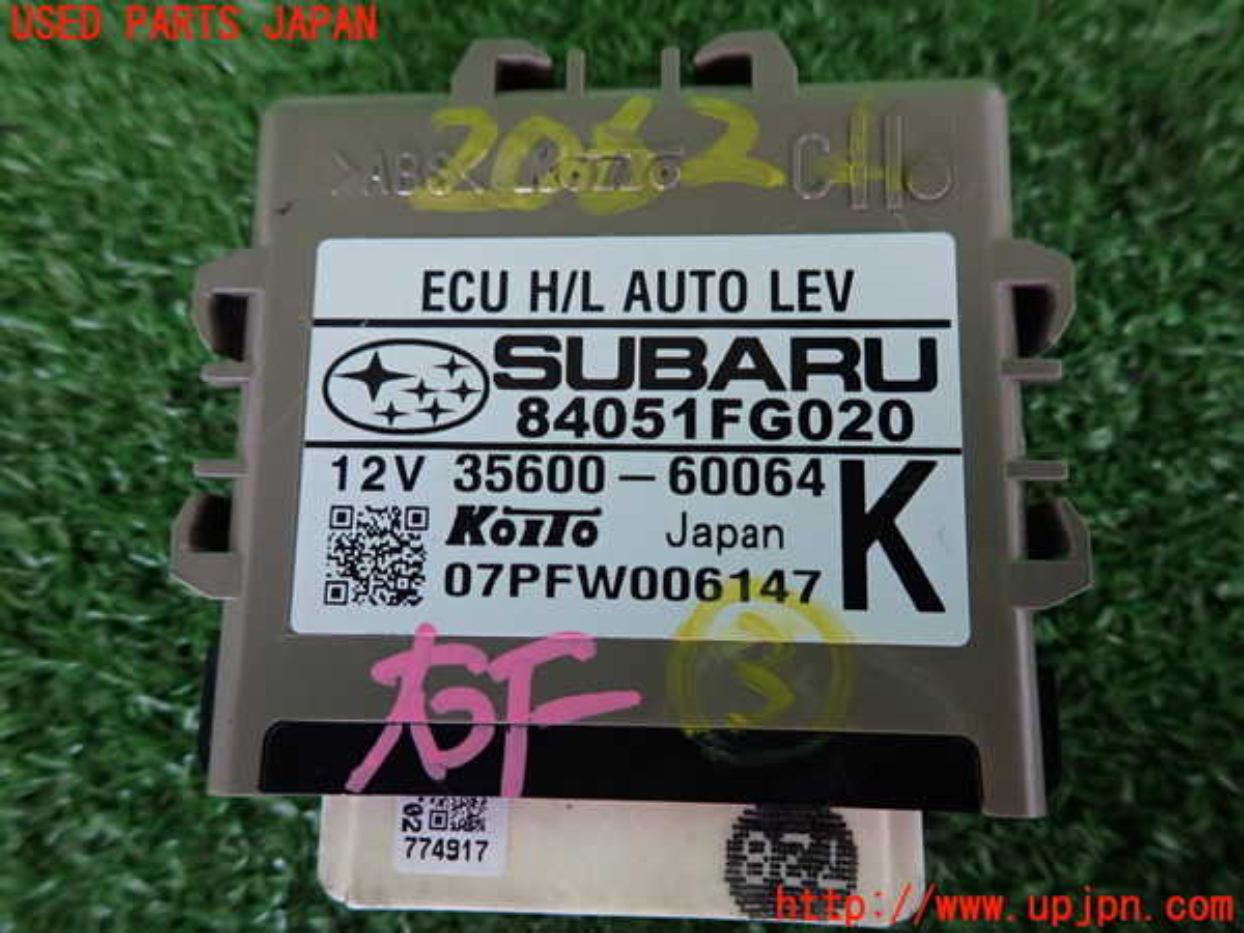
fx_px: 898
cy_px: 466
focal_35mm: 25
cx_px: 622
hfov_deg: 69.4
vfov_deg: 54.9
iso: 200
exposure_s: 1/30
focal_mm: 4.5
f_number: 2
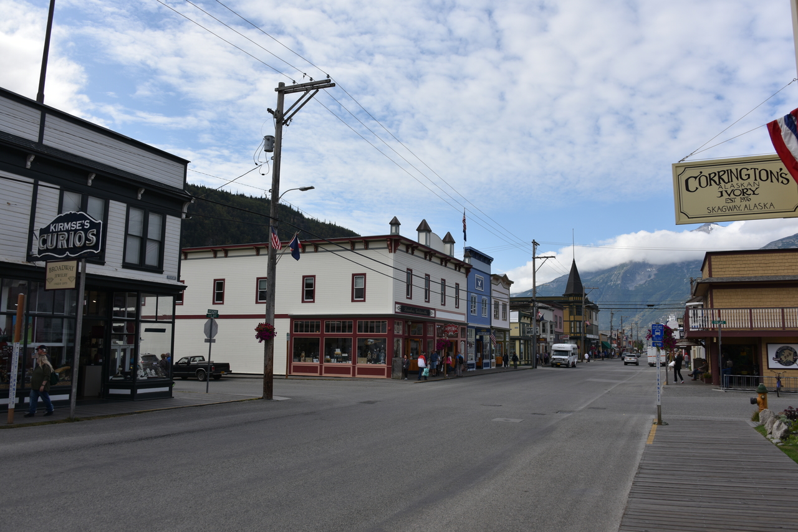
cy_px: 266
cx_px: 399
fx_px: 621
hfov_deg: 65.5
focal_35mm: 28
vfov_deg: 46.4
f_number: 9
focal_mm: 28
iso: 100
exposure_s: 1/320
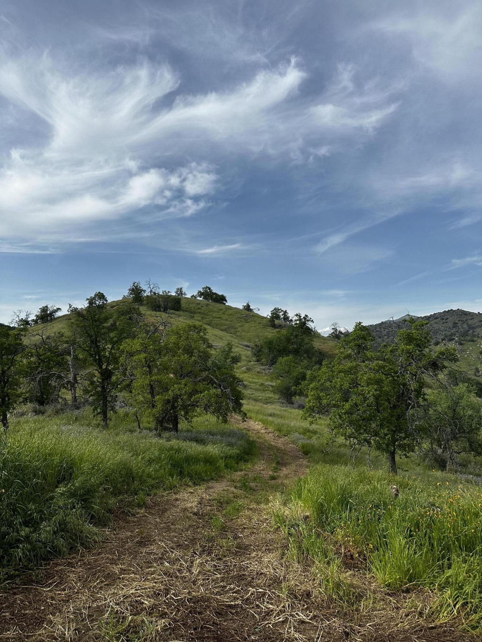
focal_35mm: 24
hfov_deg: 56.8
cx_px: 241
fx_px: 446
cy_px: 321
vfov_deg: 71.6
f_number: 1.78
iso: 80
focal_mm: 6.86
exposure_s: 1/5263
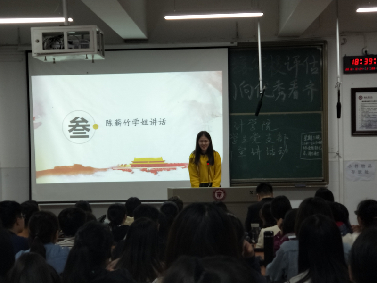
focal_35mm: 32
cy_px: 142
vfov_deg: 44.2
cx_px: 188
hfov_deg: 56.8
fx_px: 349
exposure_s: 1/50
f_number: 2.6
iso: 158
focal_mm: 5.47
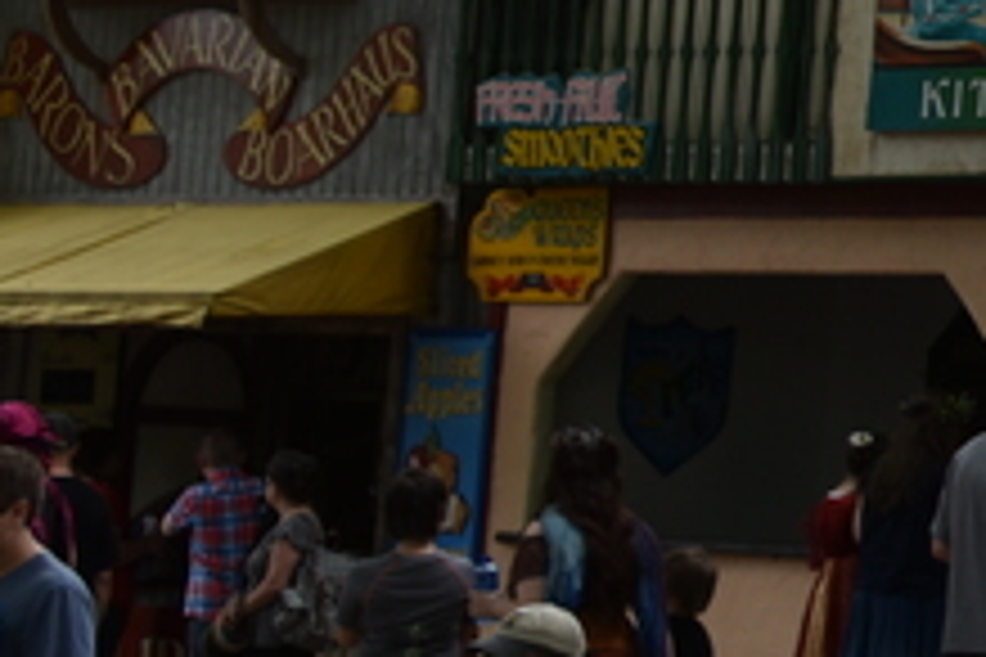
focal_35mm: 140
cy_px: -99
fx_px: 3834
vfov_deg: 9.7
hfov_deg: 11.6
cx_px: 2490
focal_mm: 24
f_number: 5.6
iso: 100
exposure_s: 1/125
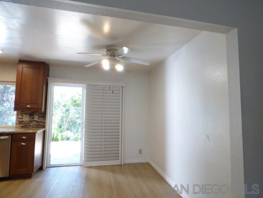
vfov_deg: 66.0
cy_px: 99
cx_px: 132
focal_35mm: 20
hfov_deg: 81.7
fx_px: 152
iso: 200
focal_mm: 3.58
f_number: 5.6
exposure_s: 1/13
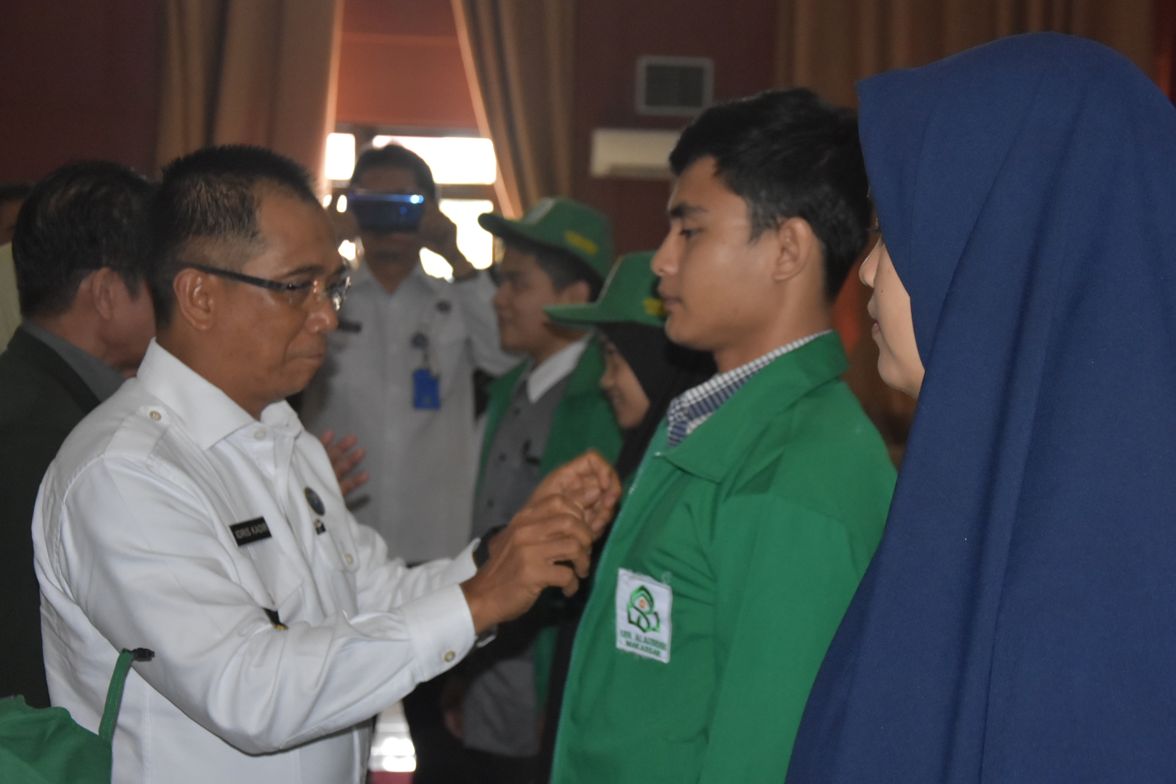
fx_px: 2205
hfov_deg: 29.9
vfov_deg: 20.2
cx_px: 588
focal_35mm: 68
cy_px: 392
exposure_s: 1/160
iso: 3200
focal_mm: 45
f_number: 4.8
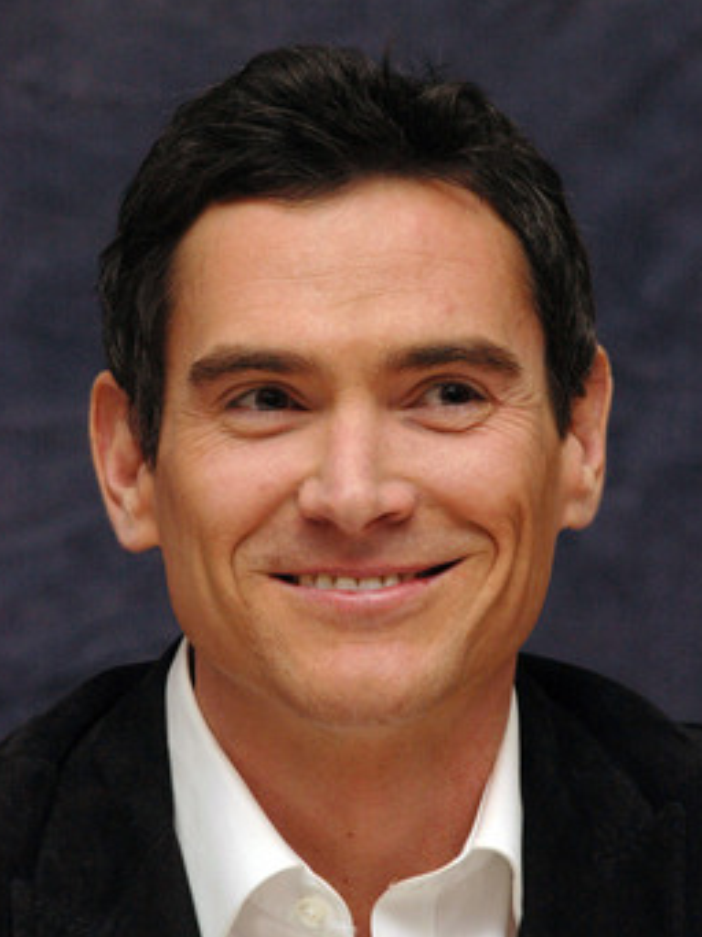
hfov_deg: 6.1
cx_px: 348
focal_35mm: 245
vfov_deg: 8.1
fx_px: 6621
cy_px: 455
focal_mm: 145
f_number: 8
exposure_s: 1/320
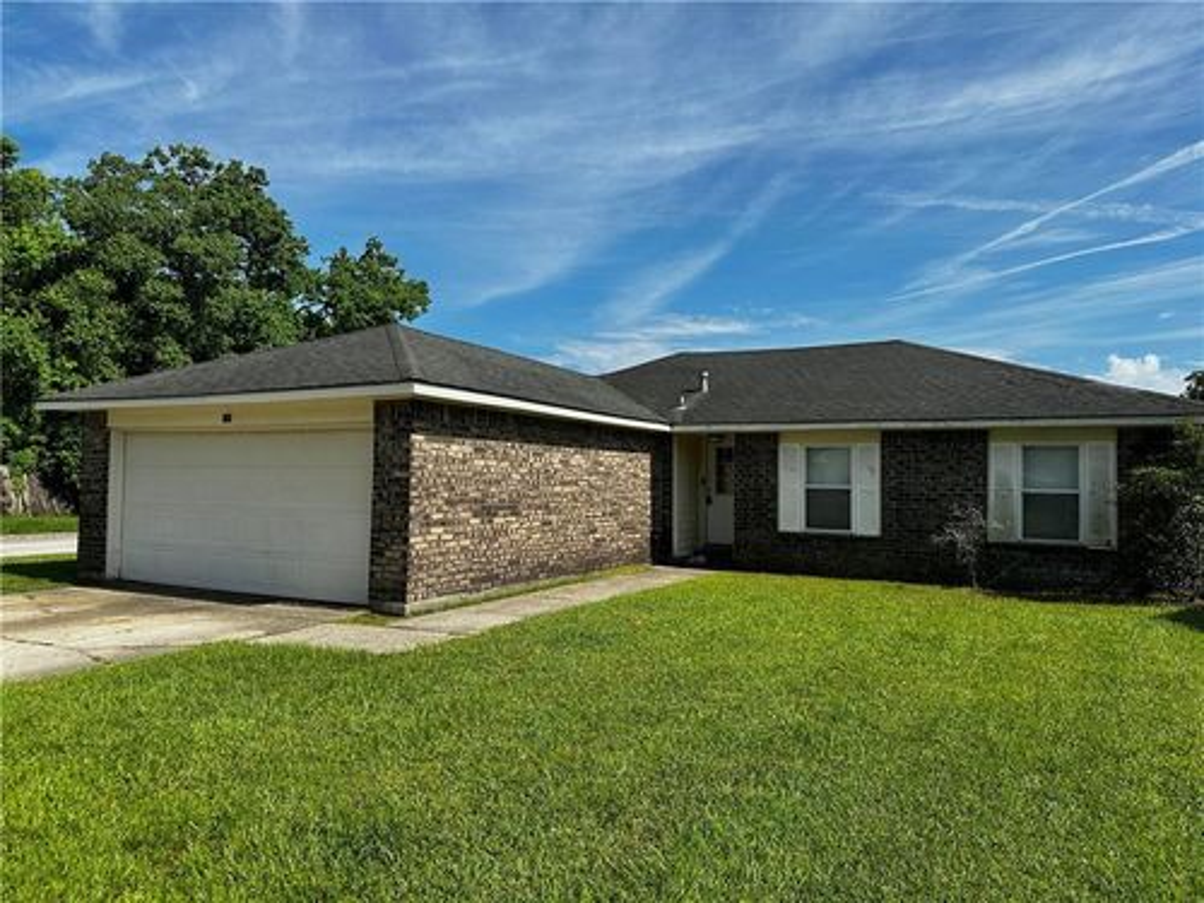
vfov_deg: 56.8
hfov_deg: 71.6
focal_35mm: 24
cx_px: 602
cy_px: 452
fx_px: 835
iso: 80
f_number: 1.78
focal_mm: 6.86
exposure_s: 1/4762
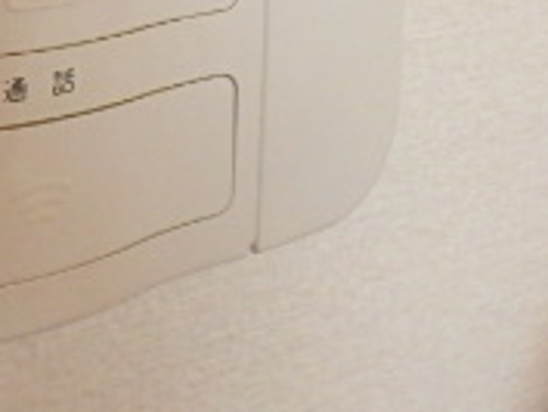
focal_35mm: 76
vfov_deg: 17.2
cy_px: -235
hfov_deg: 25.1
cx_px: 96
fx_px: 1204
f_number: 3.5
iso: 800
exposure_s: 1/25
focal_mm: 3.7
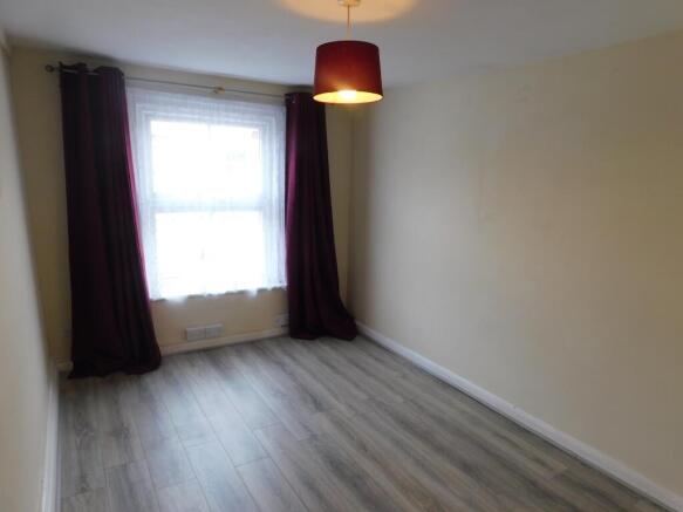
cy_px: 256
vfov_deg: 58.9
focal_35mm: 23
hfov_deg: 73.9
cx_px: 342
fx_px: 454
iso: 125
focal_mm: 4
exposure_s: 1/40
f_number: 3
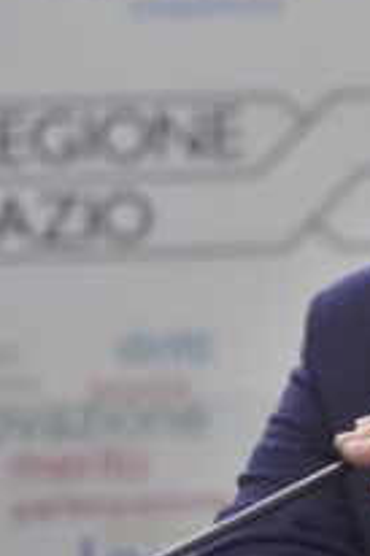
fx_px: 10423
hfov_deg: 2.0
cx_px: 656
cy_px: 370
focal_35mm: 675
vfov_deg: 3.1
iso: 6400
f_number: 5.6
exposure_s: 1/800
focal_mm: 200
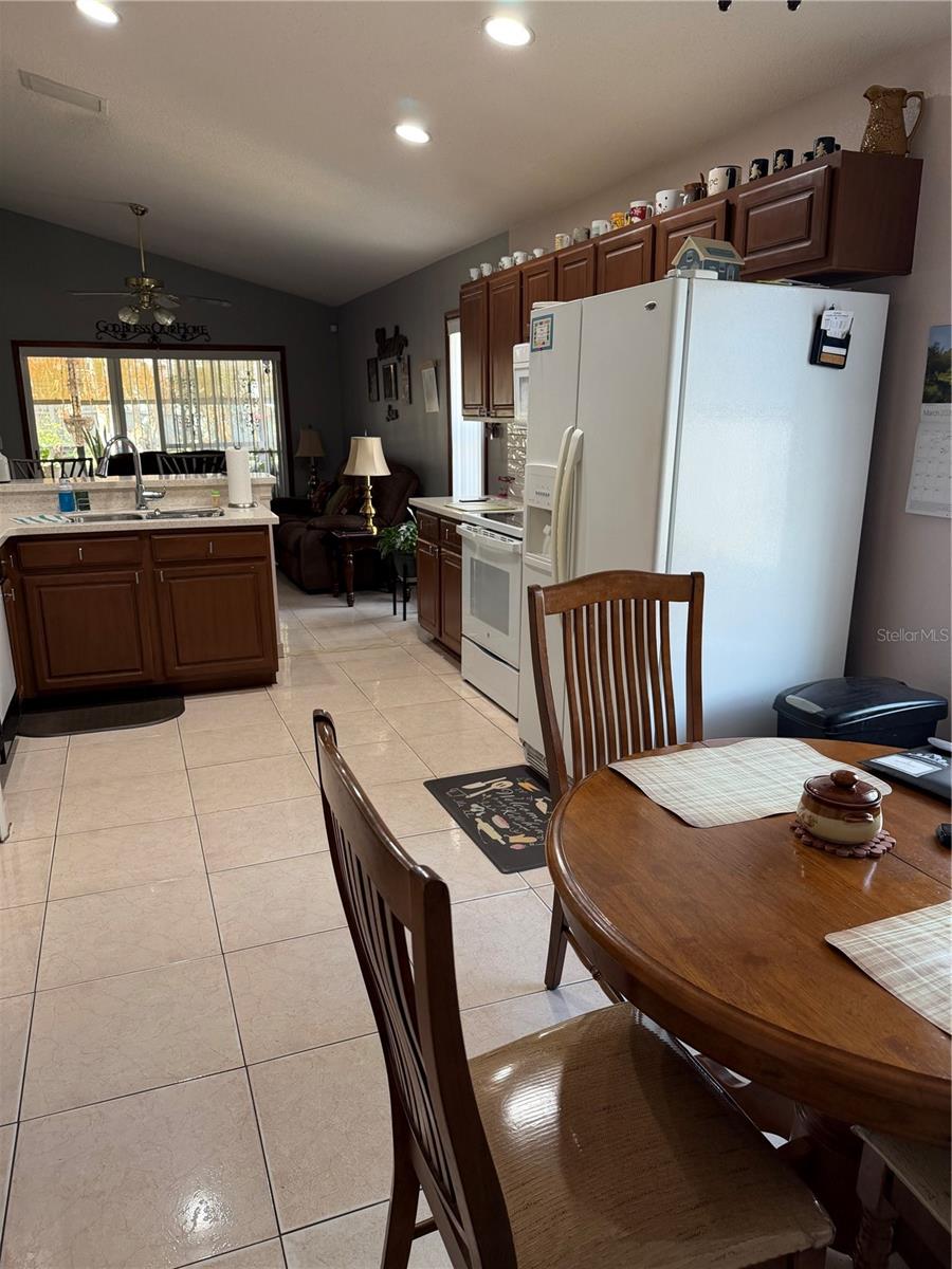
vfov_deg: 71.6
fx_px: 880
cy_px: 634
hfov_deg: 56.8
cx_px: 476
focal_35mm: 24
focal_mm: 6.76
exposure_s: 1/120
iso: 250
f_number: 1.78
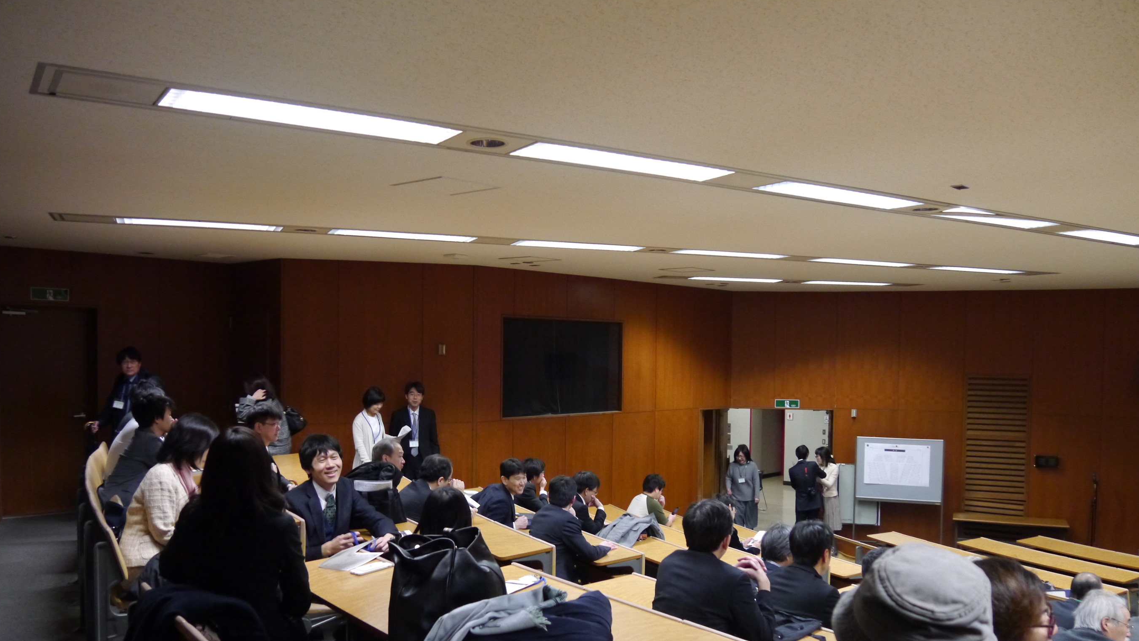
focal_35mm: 31
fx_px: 936
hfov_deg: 62.6
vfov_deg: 37.6
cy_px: 382
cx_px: 566
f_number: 3.5
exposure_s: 1/60
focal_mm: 14
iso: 1600
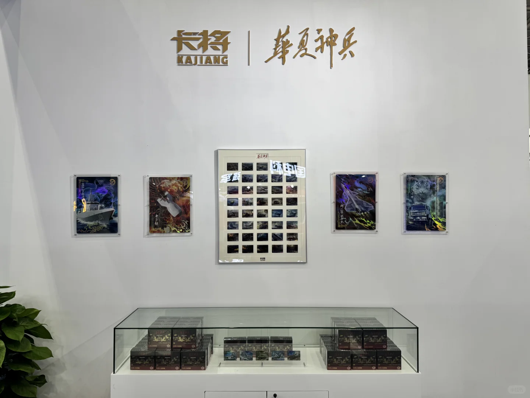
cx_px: 265
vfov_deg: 56.8
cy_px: 199
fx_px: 367
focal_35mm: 24
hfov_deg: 71.6
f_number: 1.78
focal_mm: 6.76
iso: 64
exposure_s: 1/163
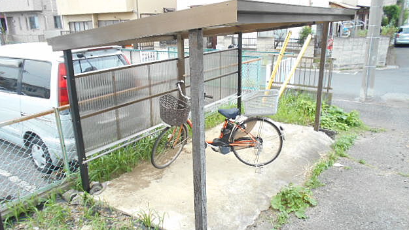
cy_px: 122
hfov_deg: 66.0
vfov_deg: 40.2
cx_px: 208
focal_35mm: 29
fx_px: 315
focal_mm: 4.6
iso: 320
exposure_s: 1/250
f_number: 3.2
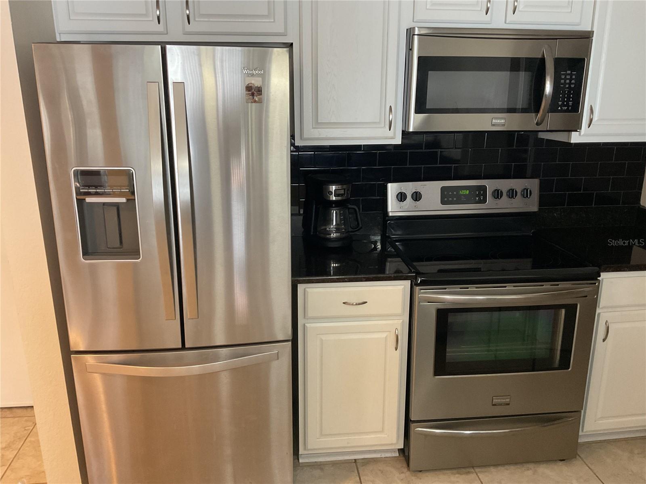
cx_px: 323
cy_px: 242
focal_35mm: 29
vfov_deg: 48.2
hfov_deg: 61.7
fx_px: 541
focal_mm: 3
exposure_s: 1/60
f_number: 1.8
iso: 320
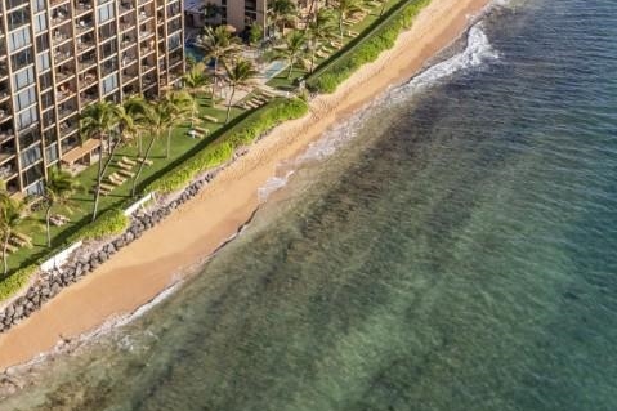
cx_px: 247
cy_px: -5
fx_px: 908
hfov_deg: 37.4
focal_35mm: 53
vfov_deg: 24.3
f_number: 2.8
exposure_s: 1/120
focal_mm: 8.38
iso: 110
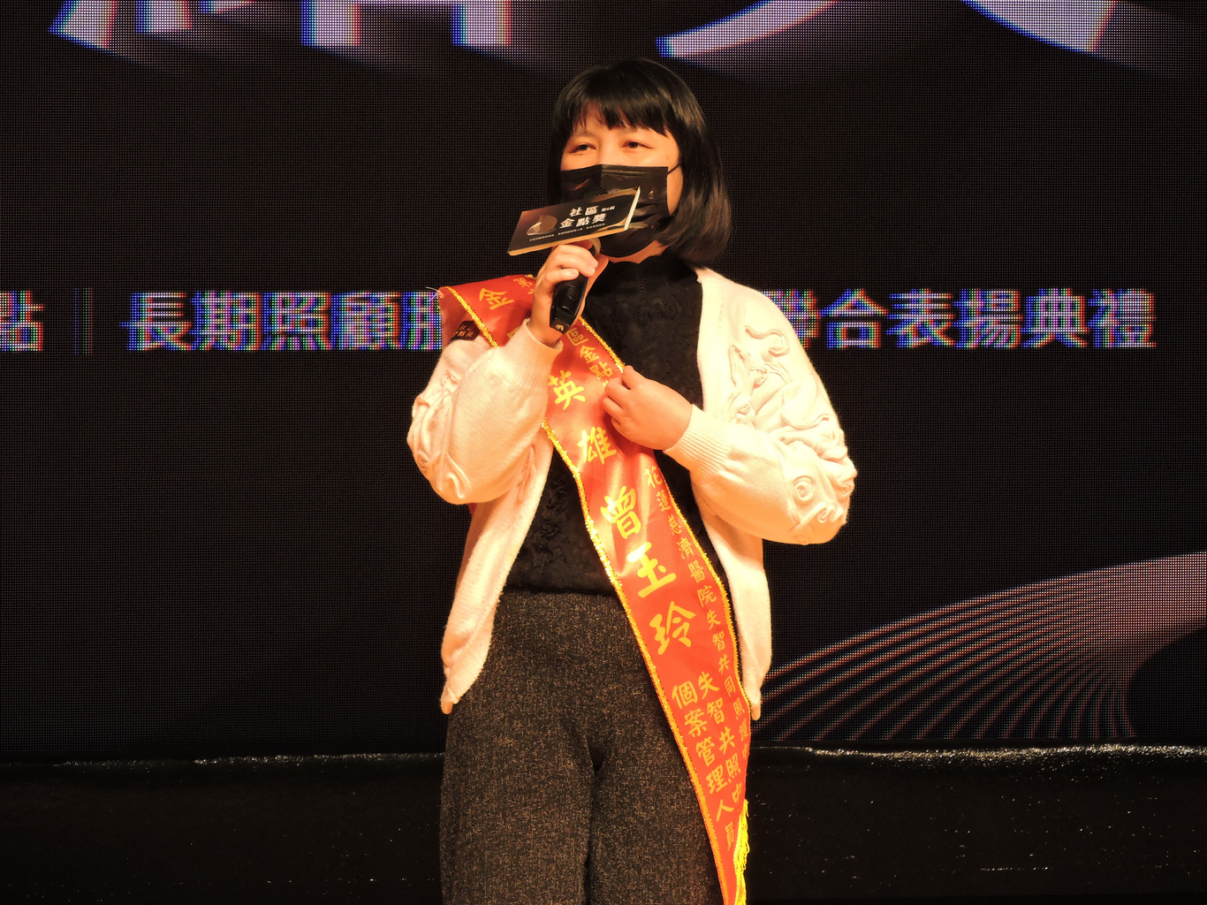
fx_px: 10459
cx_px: 604
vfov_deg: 5.0
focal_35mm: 300
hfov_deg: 6.6
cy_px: 452
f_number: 5.5
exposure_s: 1/50
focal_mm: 53.7
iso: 400
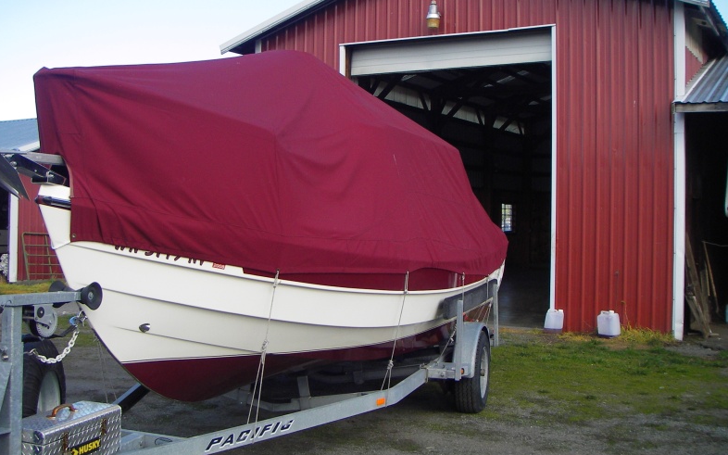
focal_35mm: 41
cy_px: 189
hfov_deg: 48.2
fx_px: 813
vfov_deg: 31.2
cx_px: 359
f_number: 3.3
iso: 50
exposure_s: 1/250
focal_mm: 6.3
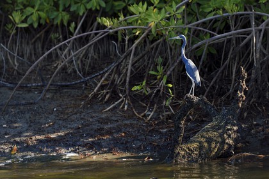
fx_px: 1382
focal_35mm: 185
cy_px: 90
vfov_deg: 7.4
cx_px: 134
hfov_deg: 11.1
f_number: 3.2
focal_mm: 185
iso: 400
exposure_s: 1/500
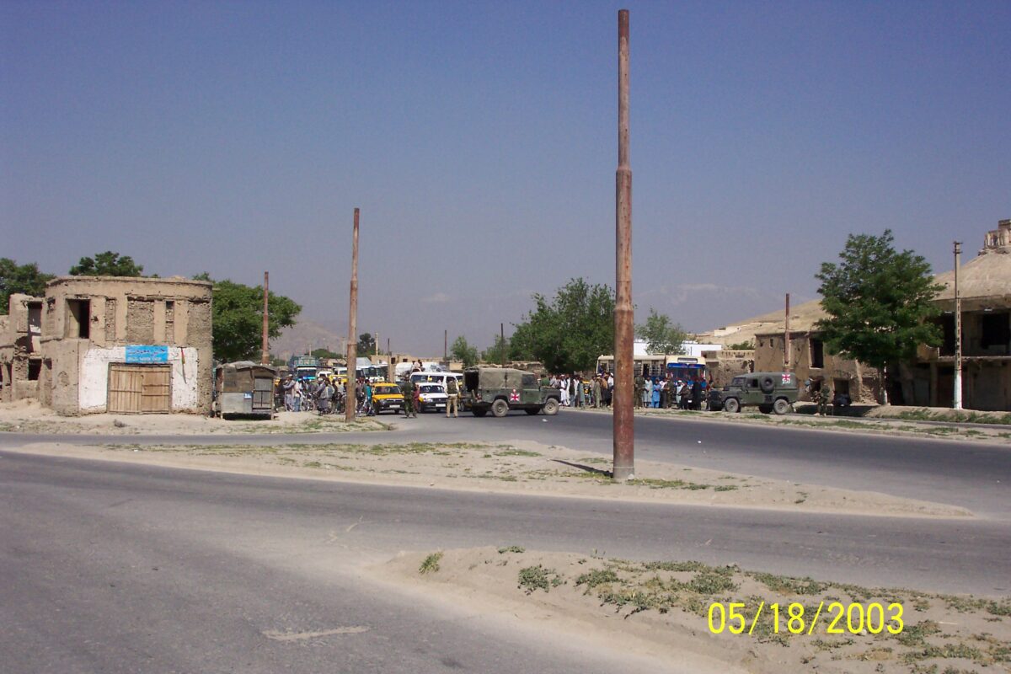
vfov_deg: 28.6
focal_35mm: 47
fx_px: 1320
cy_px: 337
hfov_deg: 41.9
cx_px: 506
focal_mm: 9.8
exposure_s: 1/250
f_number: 9.5
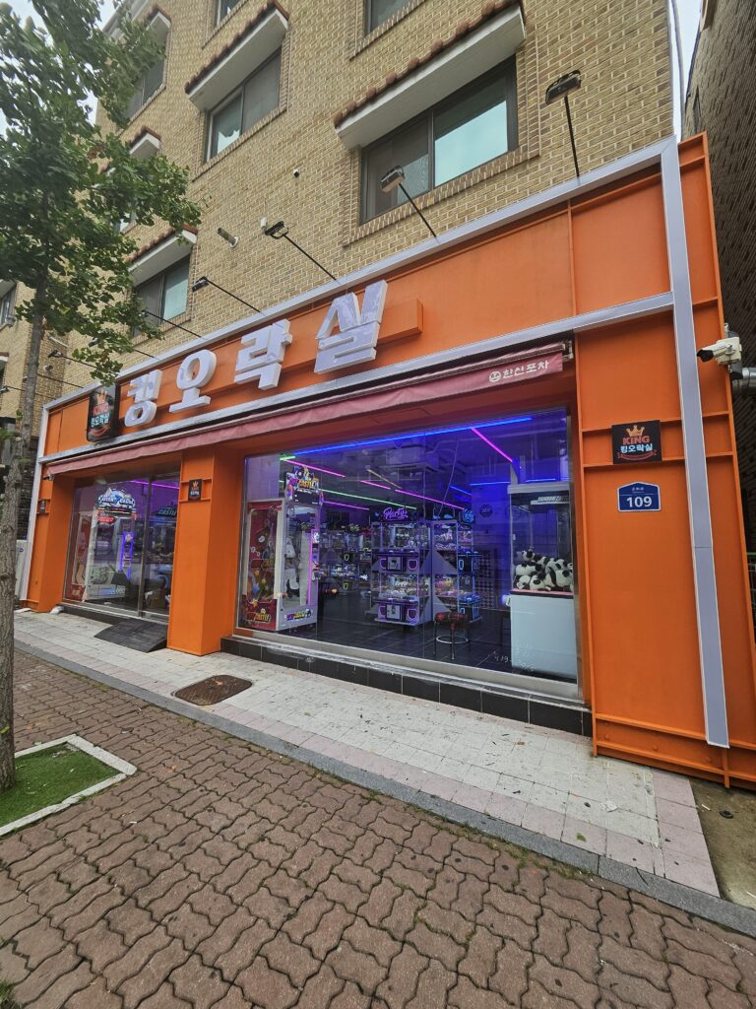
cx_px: 378
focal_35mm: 13
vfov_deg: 106.2
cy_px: 504
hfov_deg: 89.9
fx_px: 379
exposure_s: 1/443
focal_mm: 1.7
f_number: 2.2
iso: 32
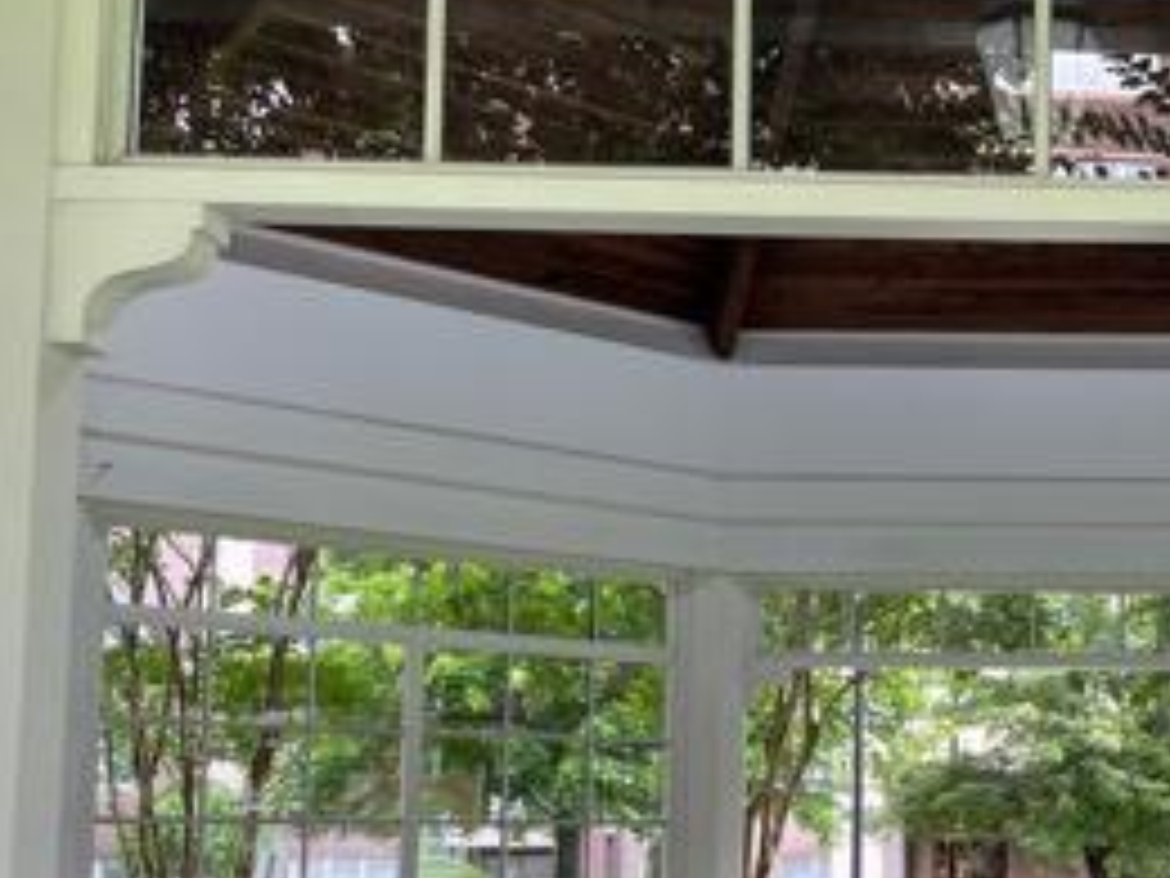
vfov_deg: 22.7
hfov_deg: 28.7
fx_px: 2163
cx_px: 1120
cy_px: 666
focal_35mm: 64
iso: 32
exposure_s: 1/122
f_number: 1.6
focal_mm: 4.2
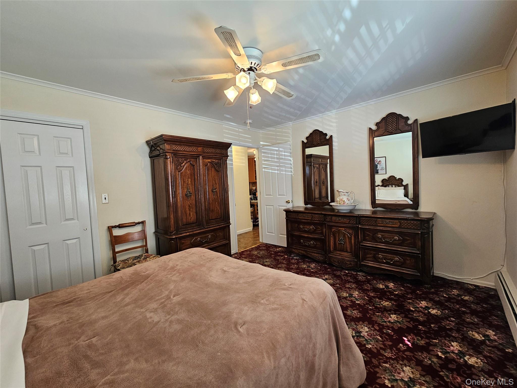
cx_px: 258
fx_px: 194
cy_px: 194
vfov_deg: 89.9
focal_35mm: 13
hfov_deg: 106.2
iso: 200
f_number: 2.2
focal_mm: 2.2
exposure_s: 1/60
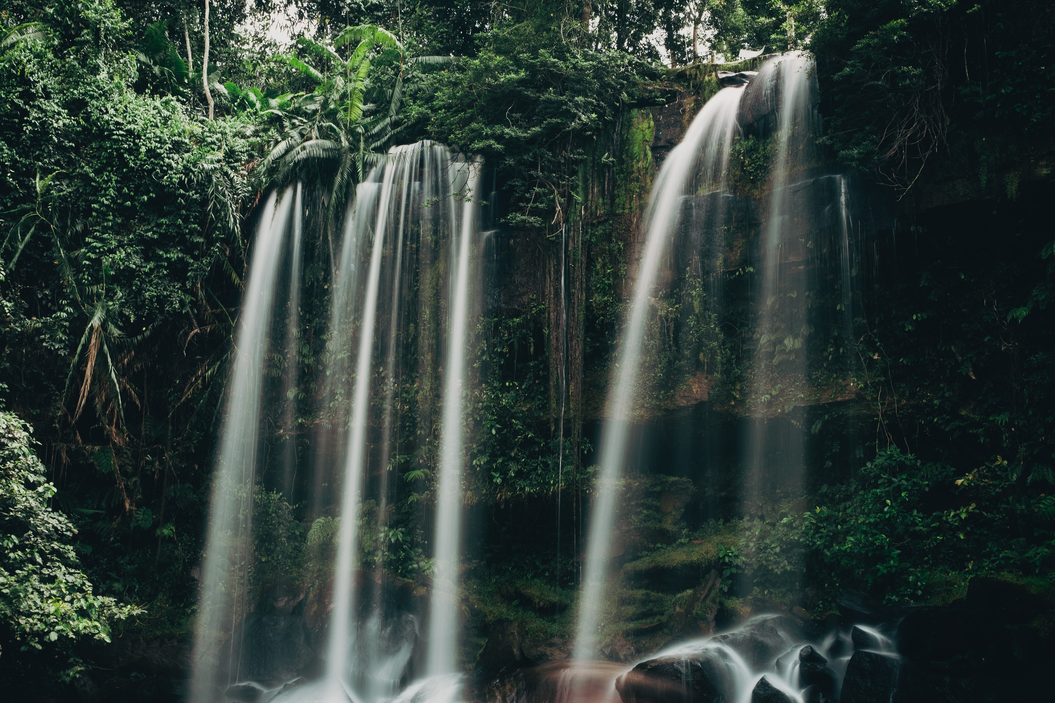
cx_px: 528
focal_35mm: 50
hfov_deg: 39.6
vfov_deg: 27.0
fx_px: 1465
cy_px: 352
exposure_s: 2
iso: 80
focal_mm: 33
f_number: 13
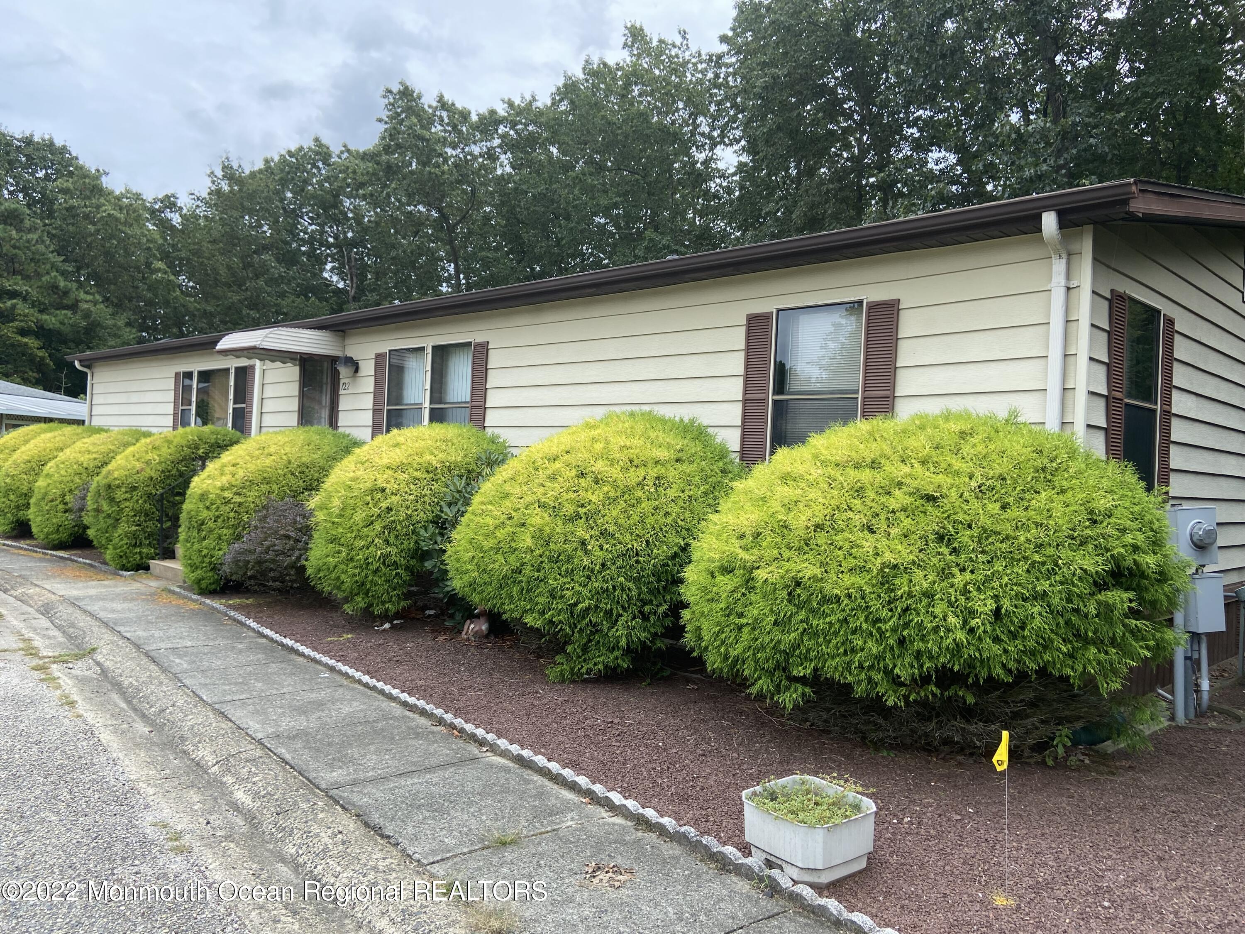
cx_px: 622
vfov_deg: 53.1
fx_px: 935
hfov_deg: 67.3
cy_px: 467
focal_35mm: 26
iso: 32
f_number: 1.8
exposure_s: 1/919
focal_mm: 4.25
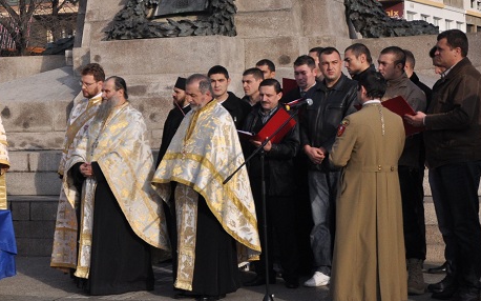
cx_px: 32
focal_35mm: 102
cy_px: 110
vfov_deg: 12.8
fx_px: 1337
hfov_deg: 19.9
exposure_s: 1/3200
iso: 500
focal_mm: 34
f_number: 8
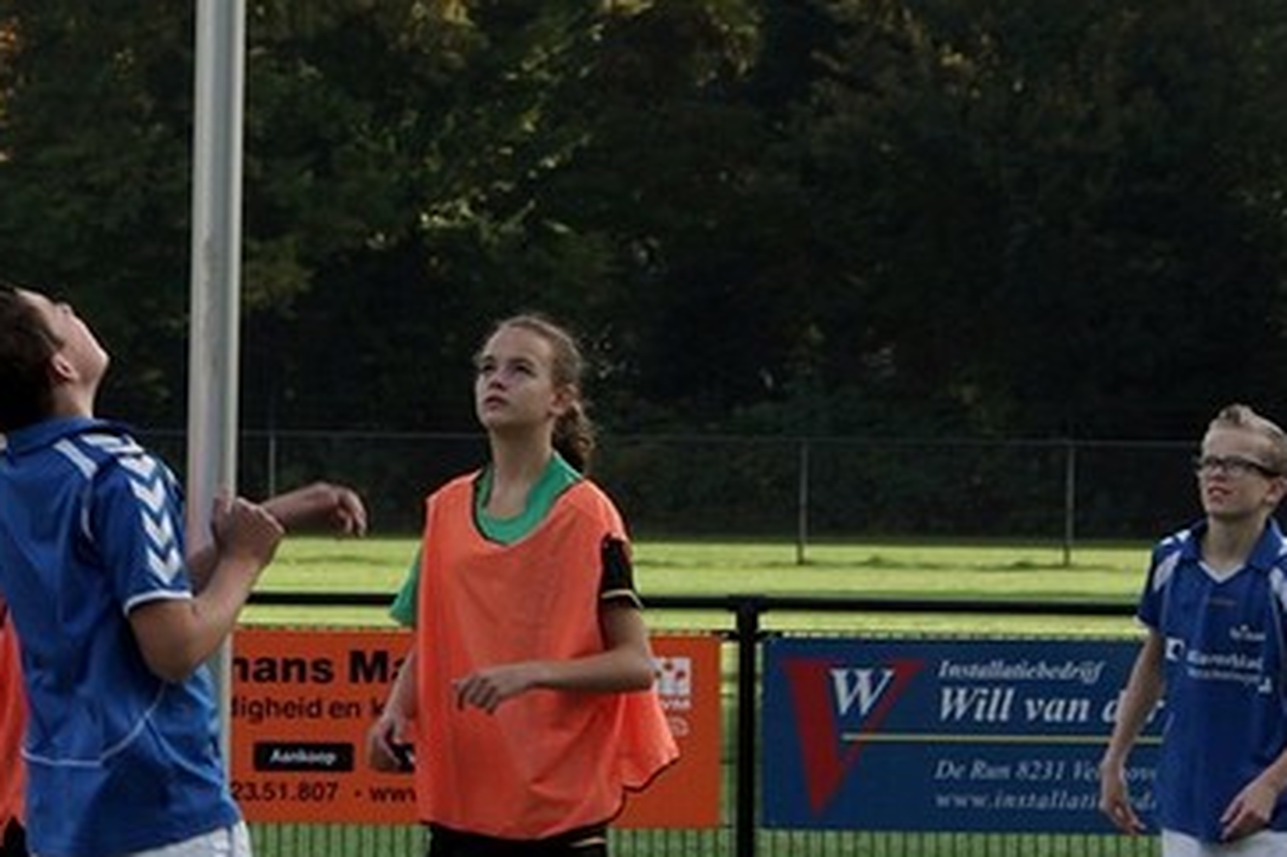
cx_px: 356
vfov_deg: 5.9
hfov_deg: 8.8
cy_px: 299
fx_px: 8340
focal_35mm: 233
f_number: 6.3
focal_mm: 55
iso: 100
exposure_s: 1/200
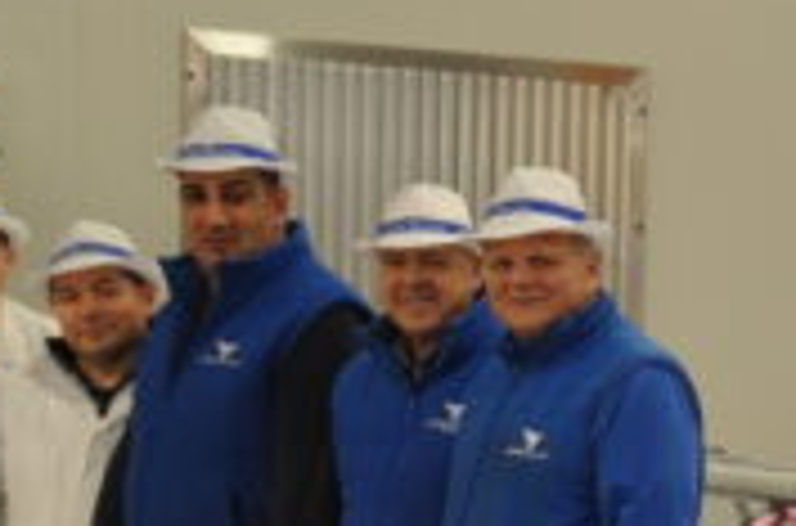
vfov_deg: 7.7
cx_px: 1880
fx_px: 3837
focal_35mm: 174
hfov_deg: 10.3
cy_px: 787
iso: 400
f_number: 4
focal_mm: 20
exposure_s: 1/60
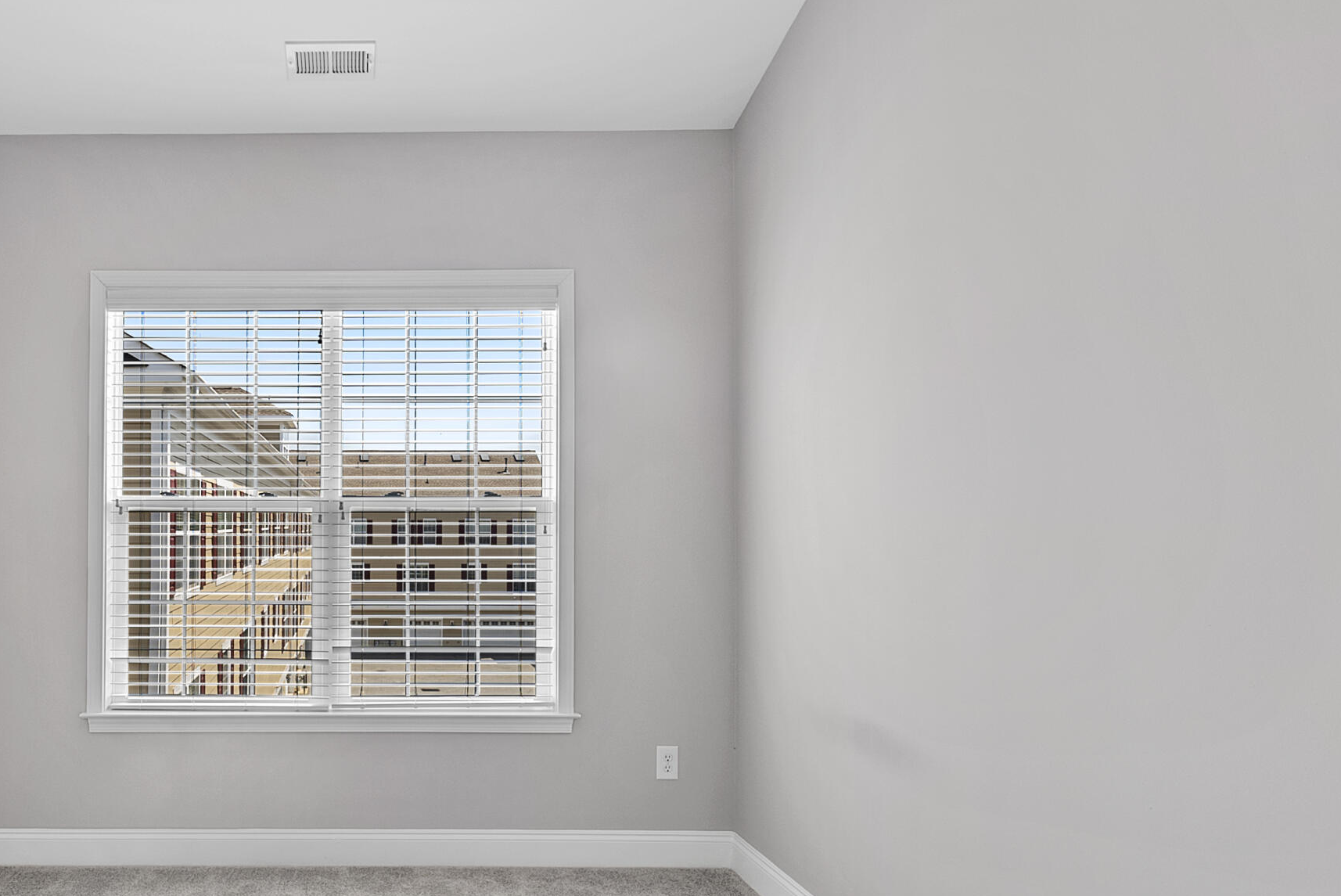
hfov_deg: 75.4
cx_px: 338
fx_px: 783
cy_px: 518
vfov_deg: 59.3
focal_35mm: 21
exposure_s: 1/15
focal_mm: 12
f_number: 7.1
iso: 400
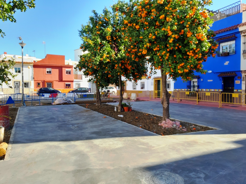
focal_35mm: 27
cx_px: 123
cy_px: 92
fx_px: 192
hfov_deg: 65.3
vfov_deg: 51.4
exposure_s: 1/370
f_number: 1.7
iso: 40
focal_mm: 3.93
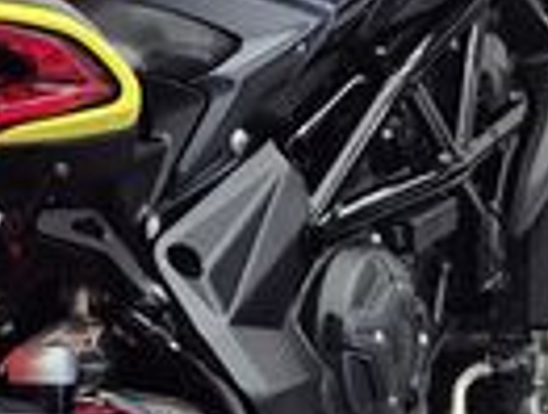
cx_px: 8
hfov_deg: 17.2
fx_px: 1778
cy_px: 397
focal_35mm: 112
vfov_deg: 13.1
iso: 200
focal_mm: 5.4
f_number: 1.8
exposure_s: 1/100
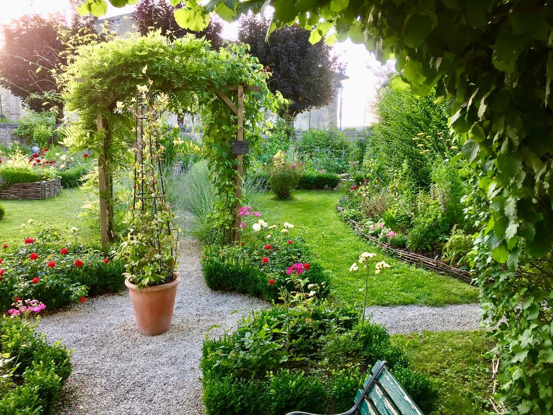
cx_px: 276
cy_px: 208
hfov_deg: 61.7
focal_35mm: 29
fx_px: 463
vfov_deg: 48.2
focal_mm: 4.15
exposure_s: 1/100
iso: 50
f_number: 2.2
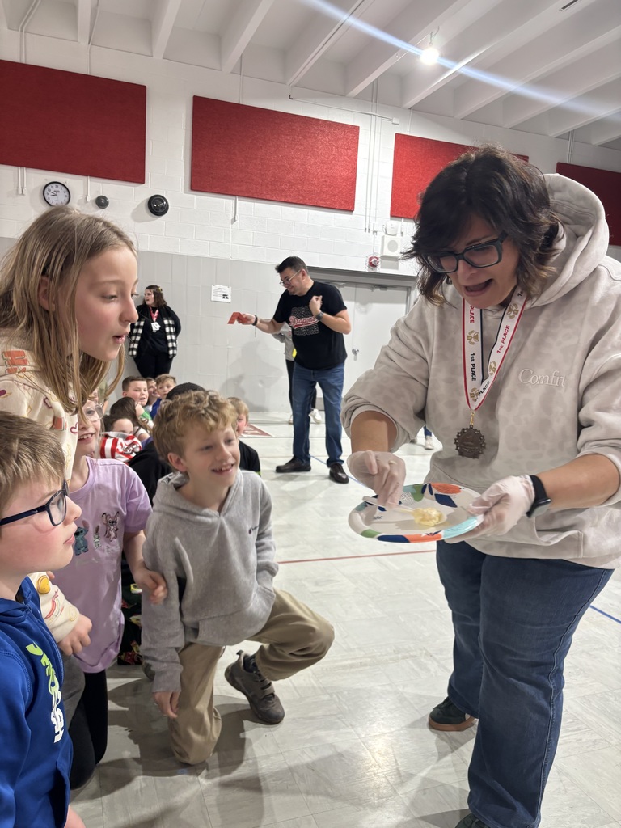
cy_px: 414
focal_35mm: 26
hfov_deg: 53.1
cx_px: 310
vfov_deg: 67.3
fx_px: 622
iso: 125
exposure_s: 1/60
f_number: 1.6
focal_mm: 5.96
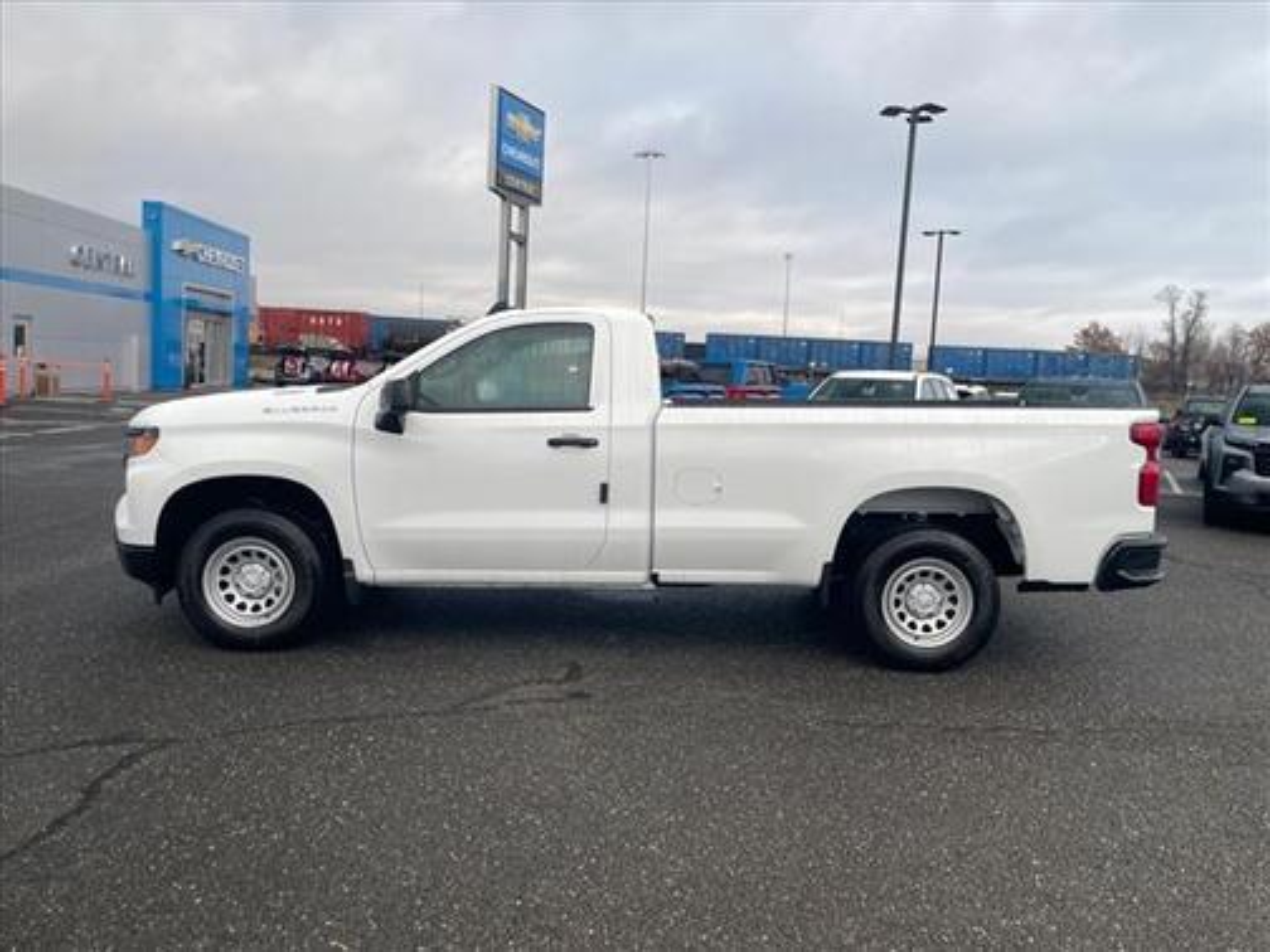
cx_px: 635
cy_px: 476
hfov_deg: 67.3
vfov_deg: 53.1
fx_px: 954
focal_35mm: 26
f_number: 1.6
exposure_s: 1/498
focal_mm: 4.2
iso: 32
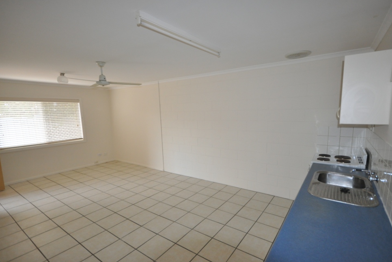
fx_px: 199
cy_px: 137
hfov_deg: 89.1
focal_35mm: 18
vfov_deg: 66.6
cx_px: 205
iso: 800
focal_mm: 11.5
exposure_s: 1/60
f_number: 4.2
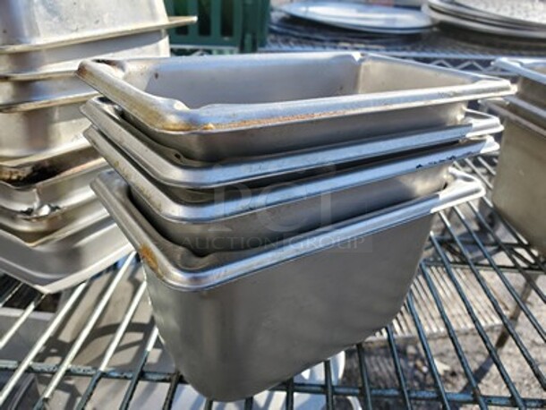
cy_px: 205
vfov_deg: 53.1
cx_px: 273
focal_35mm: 26
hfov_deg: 67.3
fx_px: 410
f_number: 2.4
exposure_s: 1/243
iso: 50
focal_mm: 4.3
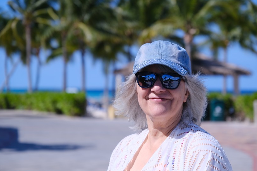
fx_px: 657
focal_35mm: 92
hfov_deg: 22.1
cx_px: 141
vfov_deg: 14.9
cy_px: 88
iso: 320
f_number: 2.8
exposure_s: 1/5000
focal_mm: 55
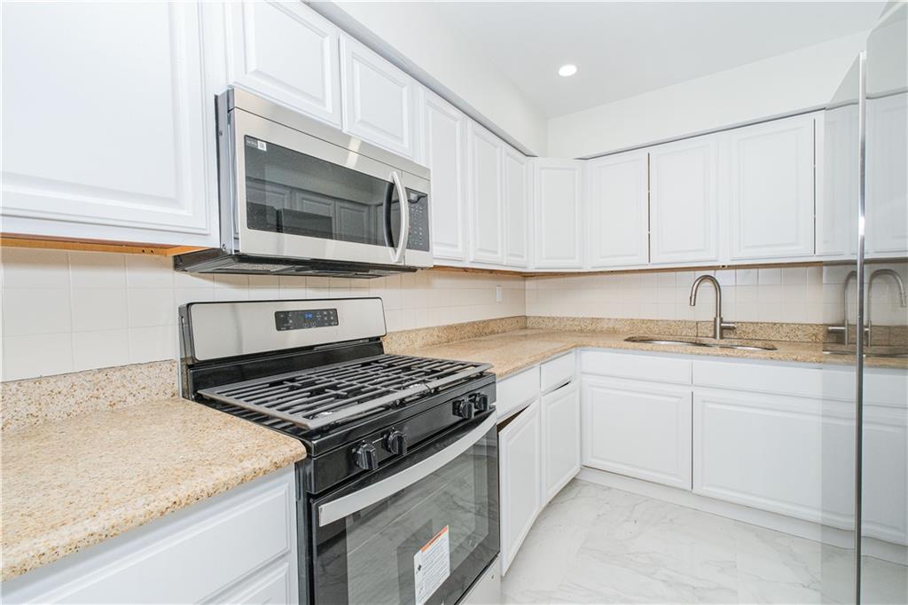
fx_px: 378
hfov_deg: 100.4
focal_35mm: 15
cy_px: 302
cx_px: 454
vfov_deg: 77.3
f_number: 8
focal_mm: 10
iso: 1000
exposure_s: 1/125
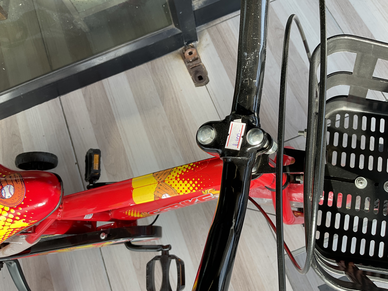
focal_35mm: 29
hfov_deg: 61.7
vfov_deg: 48.2
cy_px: 146
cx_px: 194
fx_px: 325
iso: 16
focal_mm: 3
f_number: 1.8
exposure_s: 1/127
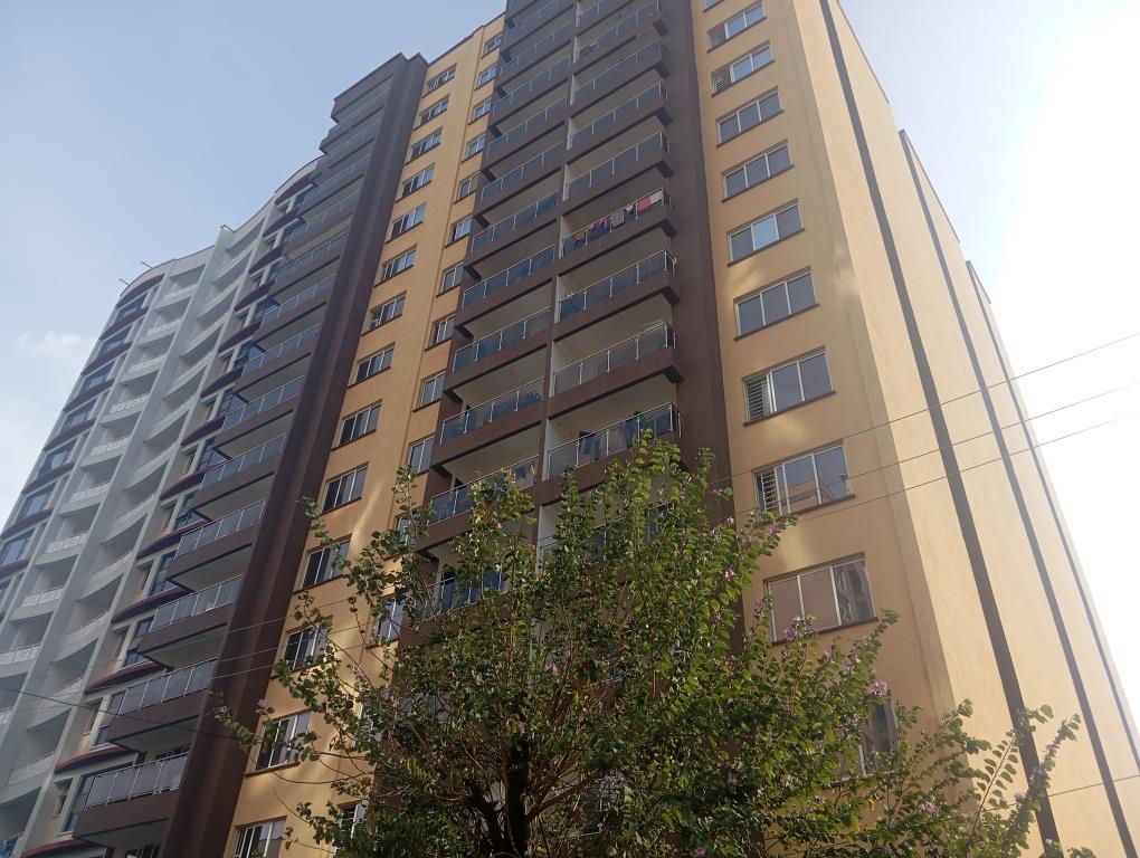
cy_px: 429
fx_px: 923
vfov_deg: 49.9
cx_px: 570
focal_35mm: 28
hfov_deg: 63.4
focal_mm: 4.22
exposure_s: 1/336
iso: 112
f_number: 1.8
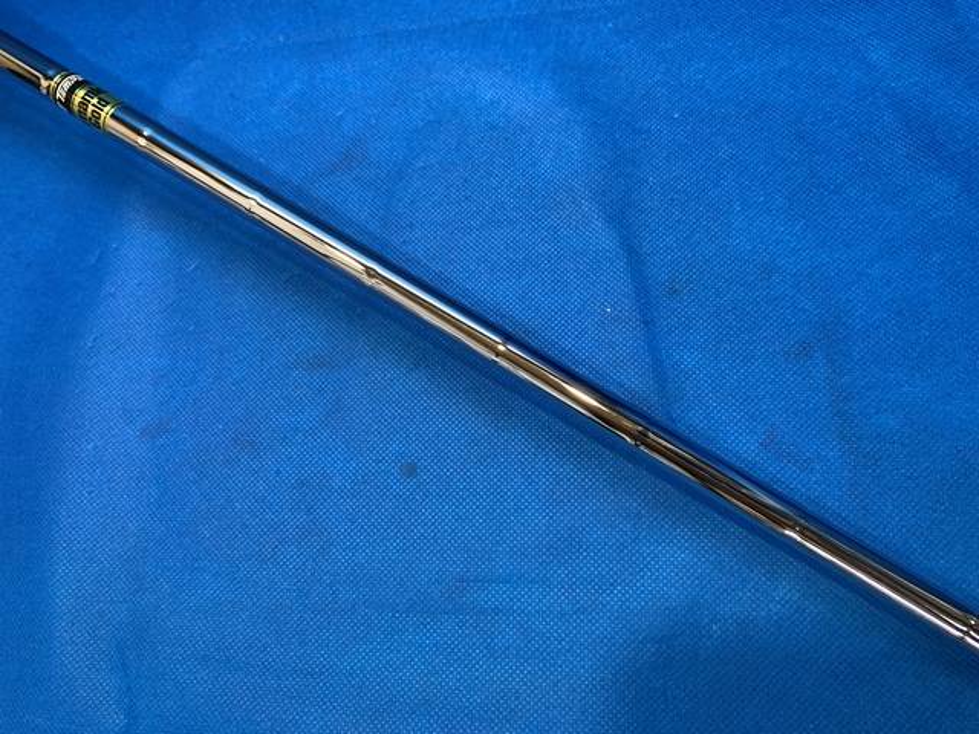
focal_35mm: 26
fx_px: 735
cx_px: 490
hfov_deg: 67.3
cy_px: 367
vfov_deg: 53.1
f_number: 1.8
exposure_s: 1/60
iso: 80
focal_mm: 4.25
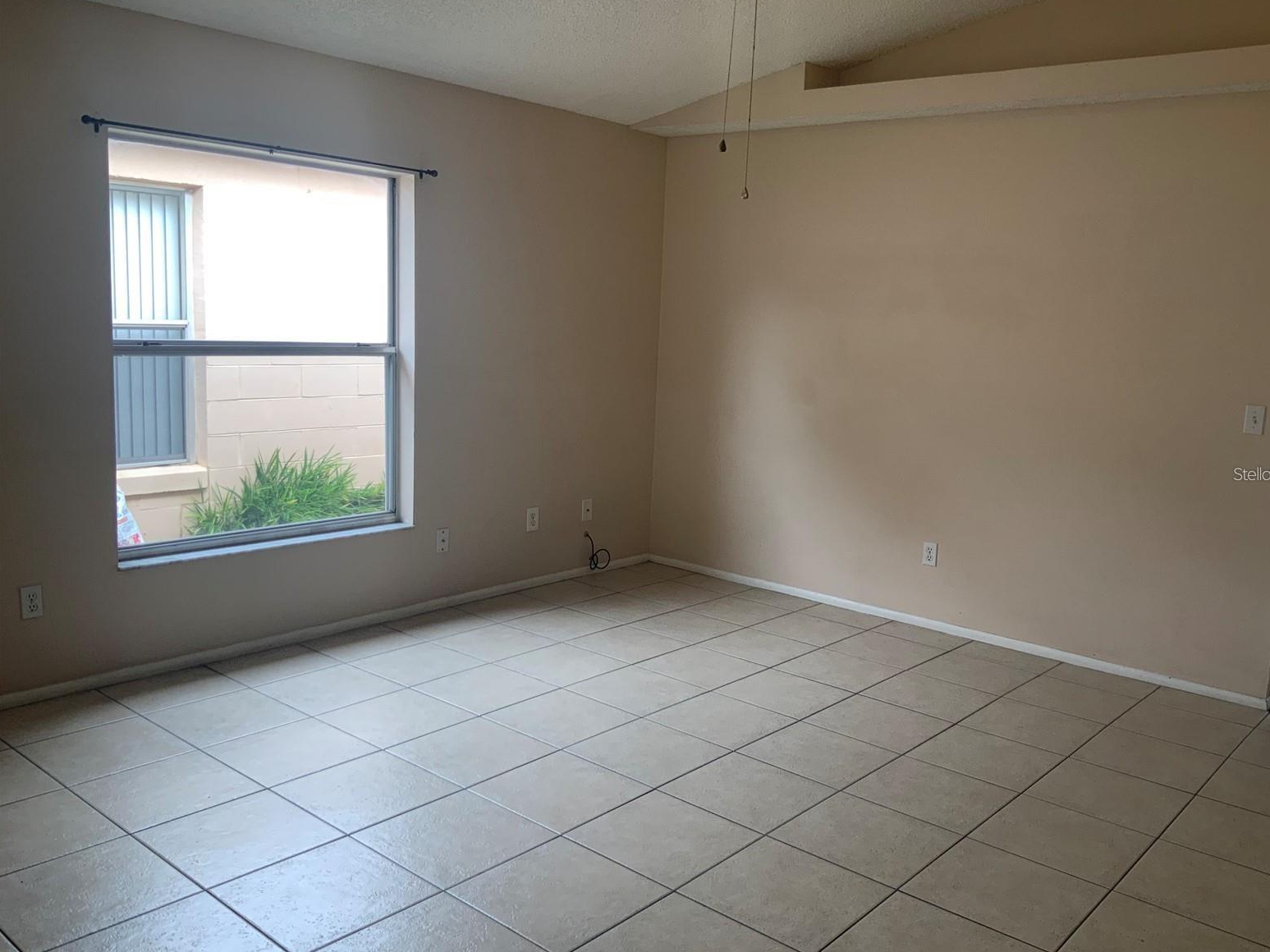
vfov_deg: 46.8
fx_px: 1101
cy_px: 474
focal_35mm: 30
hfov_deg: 60.0
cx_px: 654
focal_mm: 3
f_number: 1.8
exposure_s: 1/120
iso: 32
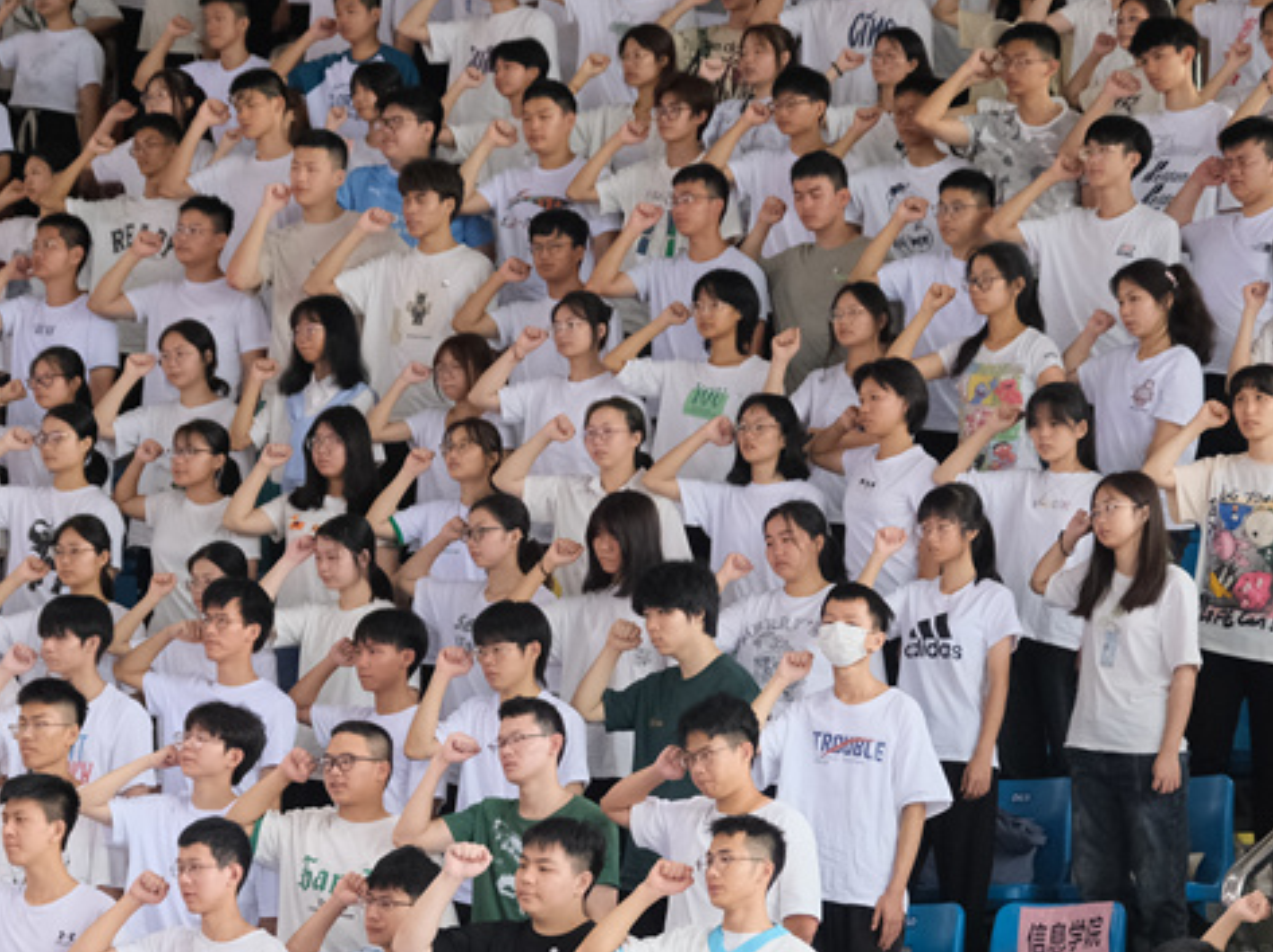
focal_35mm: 170
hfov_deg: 11.6
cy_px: 780
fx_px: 6247
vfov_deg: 8.7
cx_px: 353
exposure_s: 1/80
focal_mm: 63
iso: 2500
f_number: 4
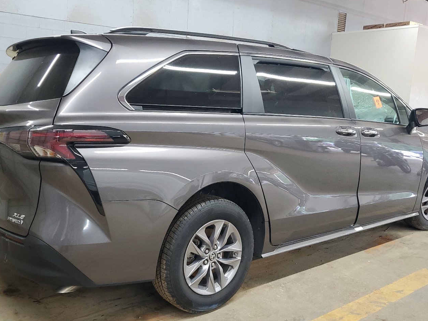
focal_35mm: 33
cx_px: 213
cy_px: 170
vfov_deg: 42.9
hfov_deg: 55.4
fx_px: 408
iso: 105
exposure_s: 1/60.2
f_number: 1.5
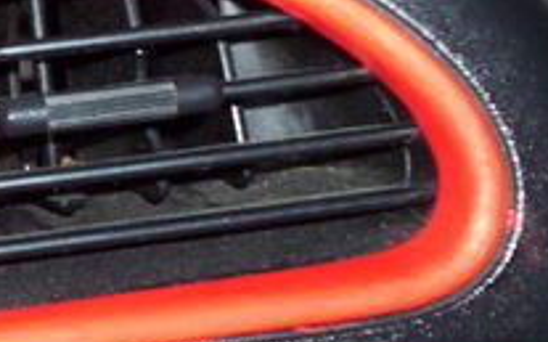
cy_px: 1
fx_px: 1865
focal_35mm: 125
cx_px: -183
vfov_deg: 10.4
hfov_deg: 15.8
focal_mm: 4.99
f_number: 4.5
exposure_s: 1/60
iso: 140
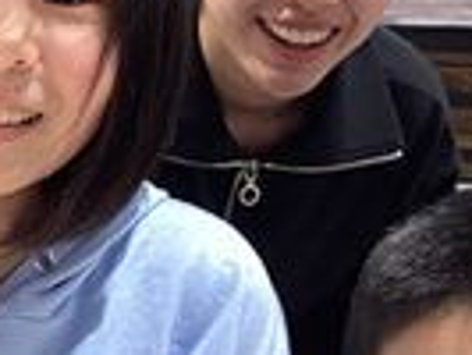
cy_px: 348
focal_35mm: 140
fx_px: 1911
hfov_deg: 13.9
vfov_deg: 10.5
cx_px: 28
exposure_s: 1/50
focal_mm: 3.3
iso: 160
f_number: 2.4
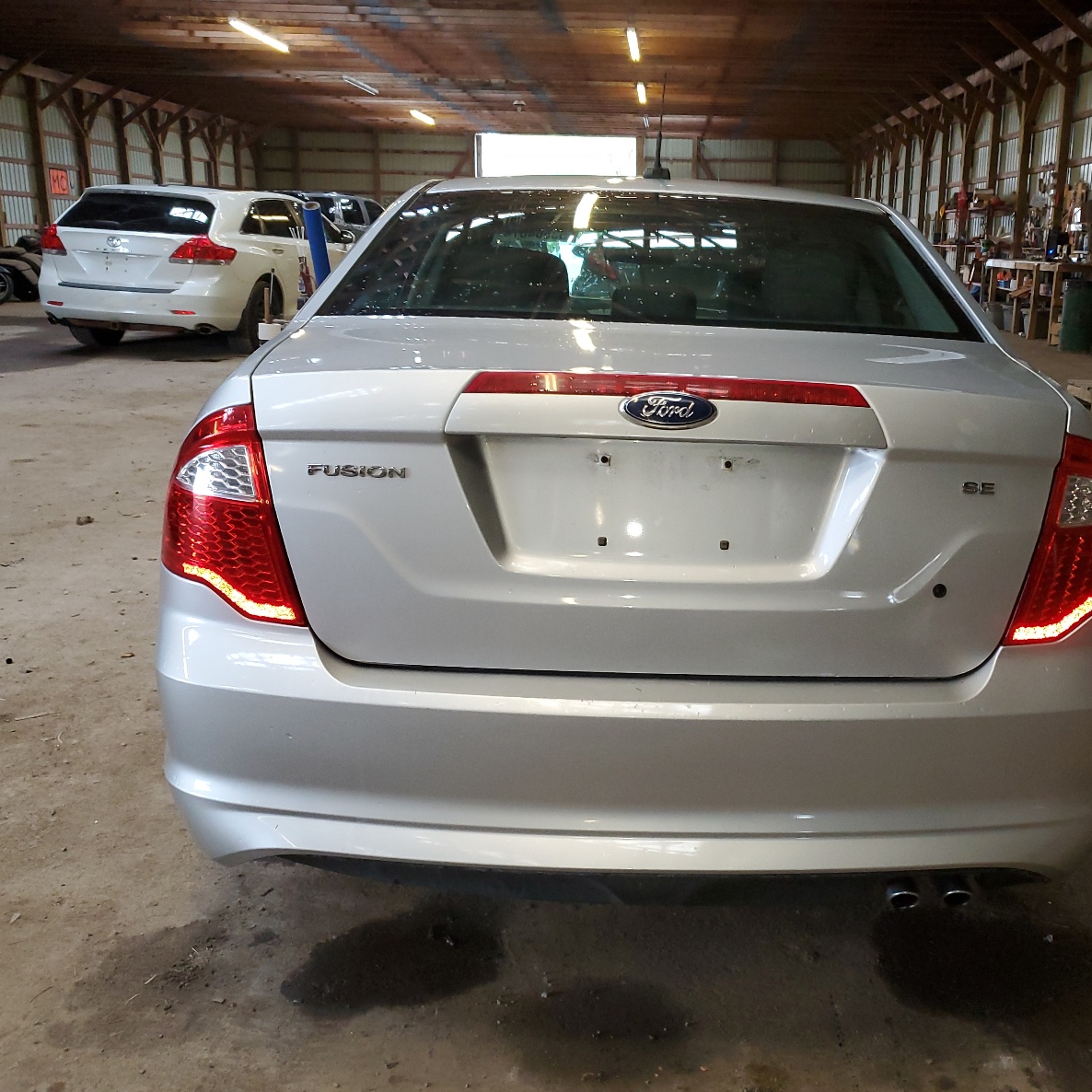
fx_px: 1106
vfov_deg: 52.5
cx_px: 654
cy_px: 548
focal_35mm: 31
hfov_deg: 52.2
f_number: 1.5
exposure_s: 1/60.2
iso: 207
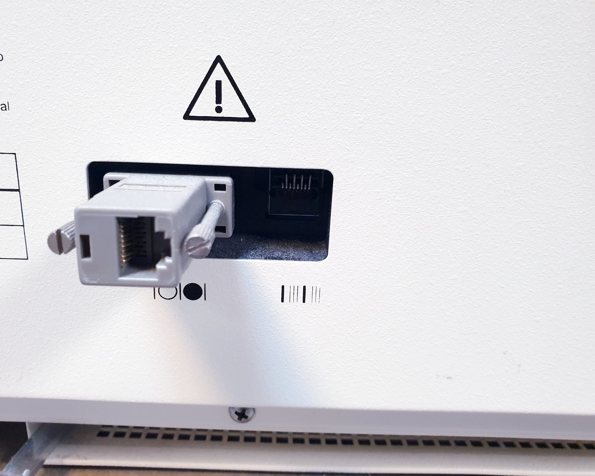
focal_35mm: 28
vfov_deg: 51.5
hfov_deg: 62.2
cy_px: 244
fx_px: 493
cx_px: 281
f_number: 2.4
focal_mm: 4.3
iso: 400
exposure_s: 1/50
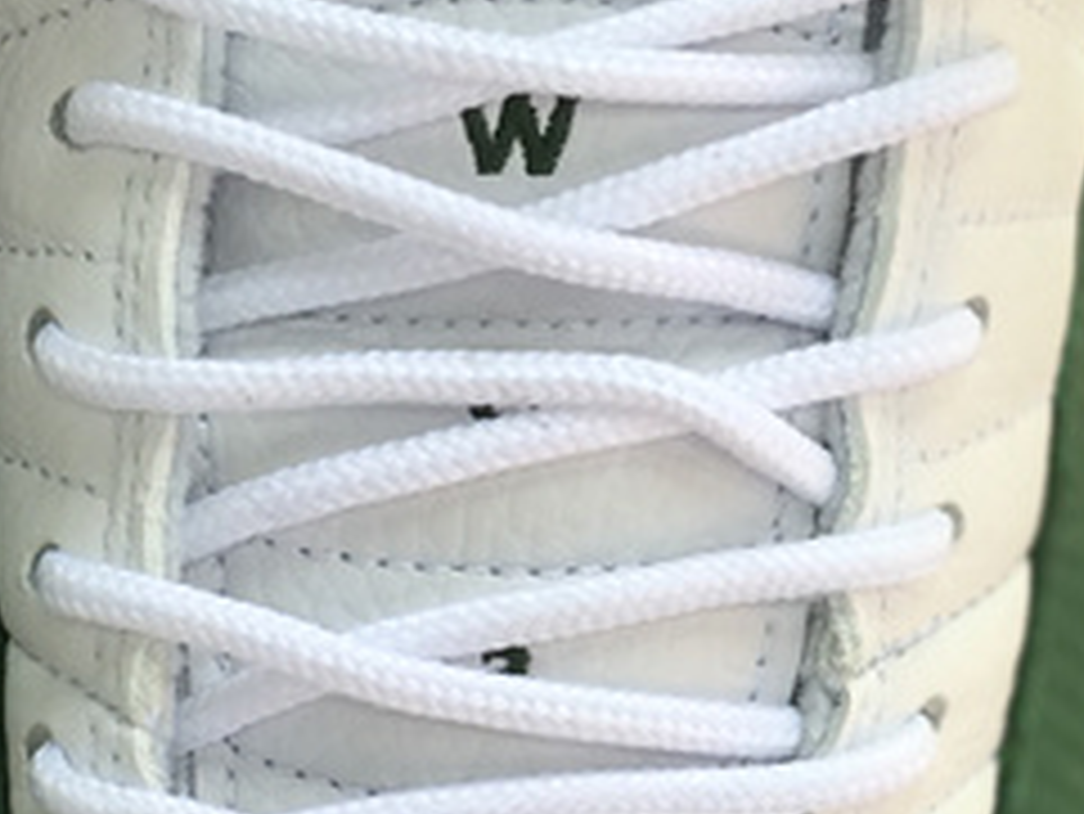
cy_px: 1109
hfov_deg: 11.1
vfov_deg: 8.4
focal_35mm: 175
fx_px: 5483
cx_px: -99
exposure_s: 1/142
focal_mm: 6.6
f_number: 2.8
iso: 20
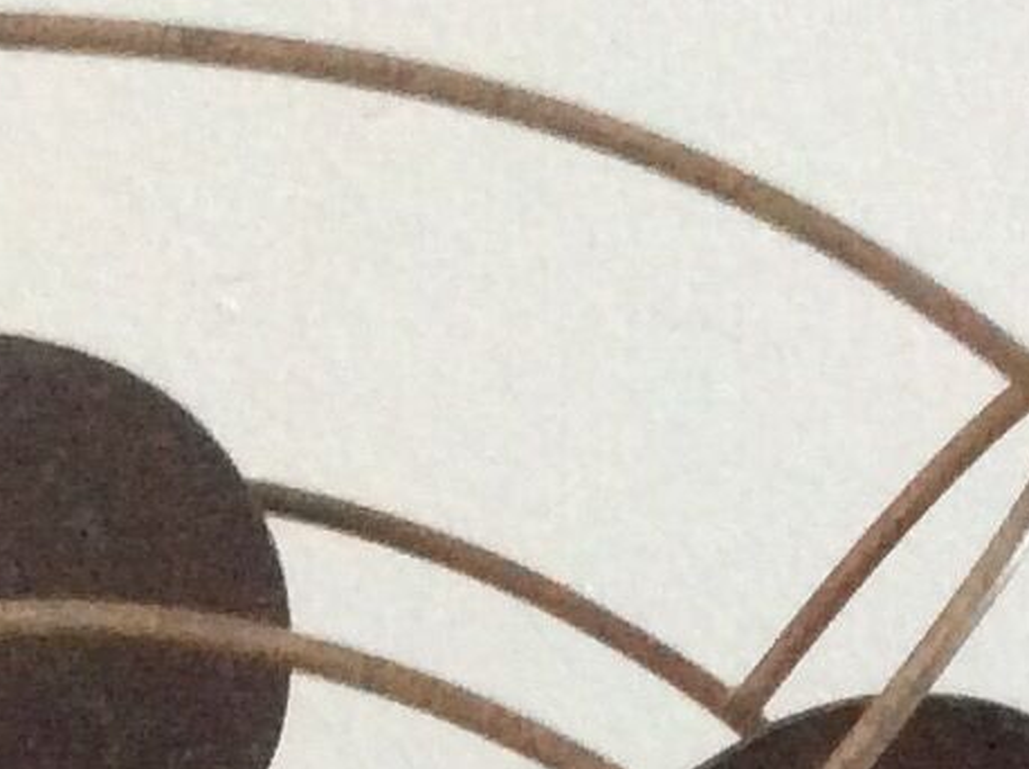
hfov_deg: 10.9
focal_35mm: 181
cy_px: 1997
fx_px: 5372
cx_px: 144
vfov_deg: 7.5
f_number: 2.4
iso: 320
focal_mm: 3.3
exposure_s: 1/17
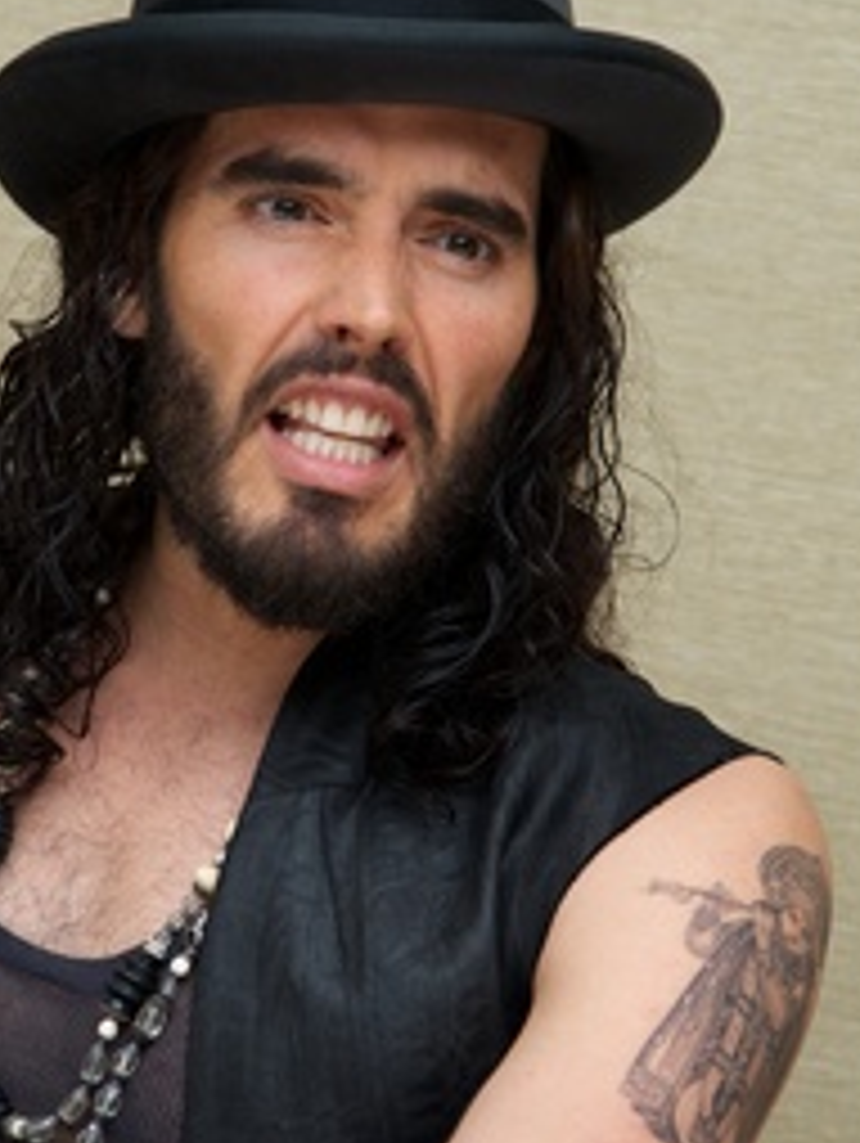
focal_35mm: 204
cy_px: 603
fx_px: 6746
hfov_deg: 7.3
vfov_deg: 9.7
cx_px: 302
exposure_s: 1/100
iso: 400
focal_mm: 135
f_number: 8
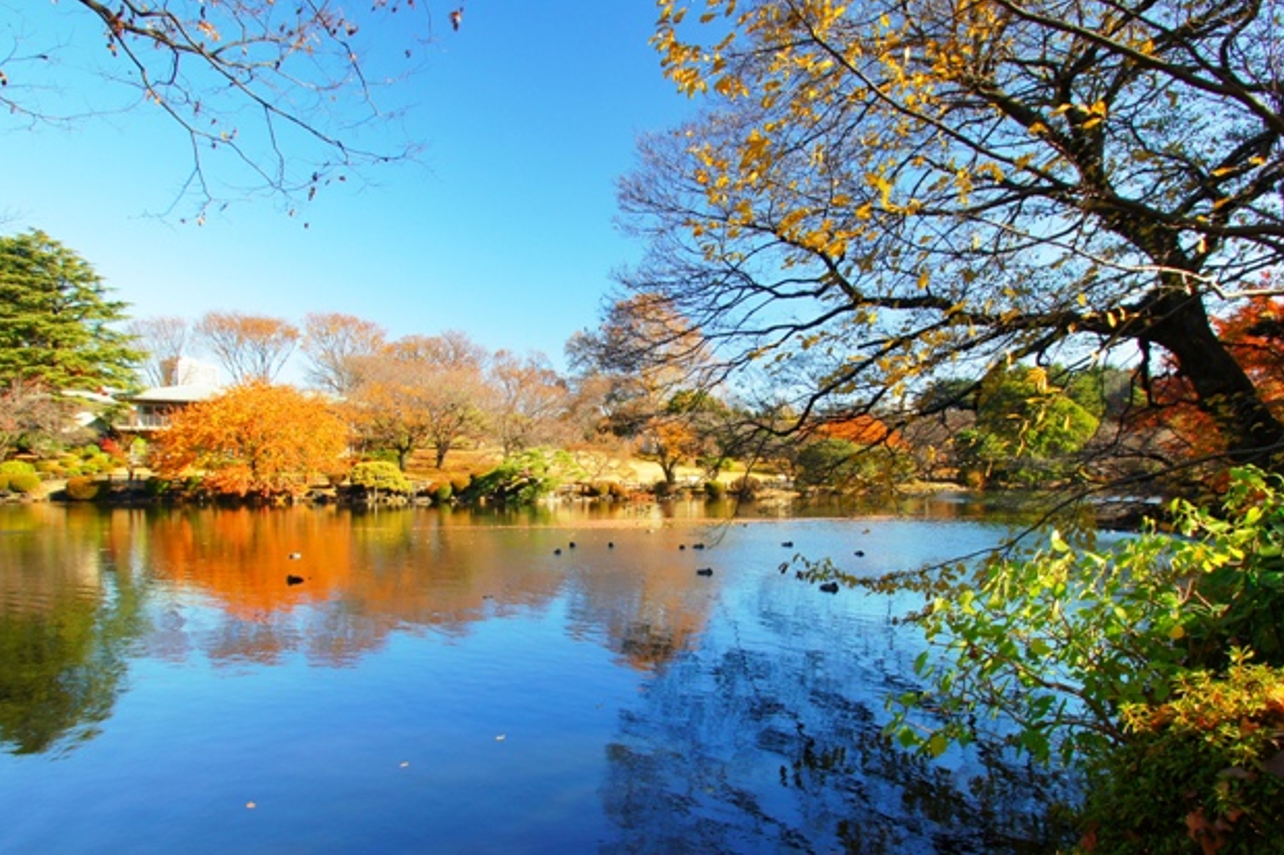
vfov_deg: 61.8
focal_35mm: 20
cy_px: 470
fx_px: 713
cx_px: 655
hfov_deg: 84.0
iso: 125
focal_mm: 10
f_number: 10
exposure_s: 1/30
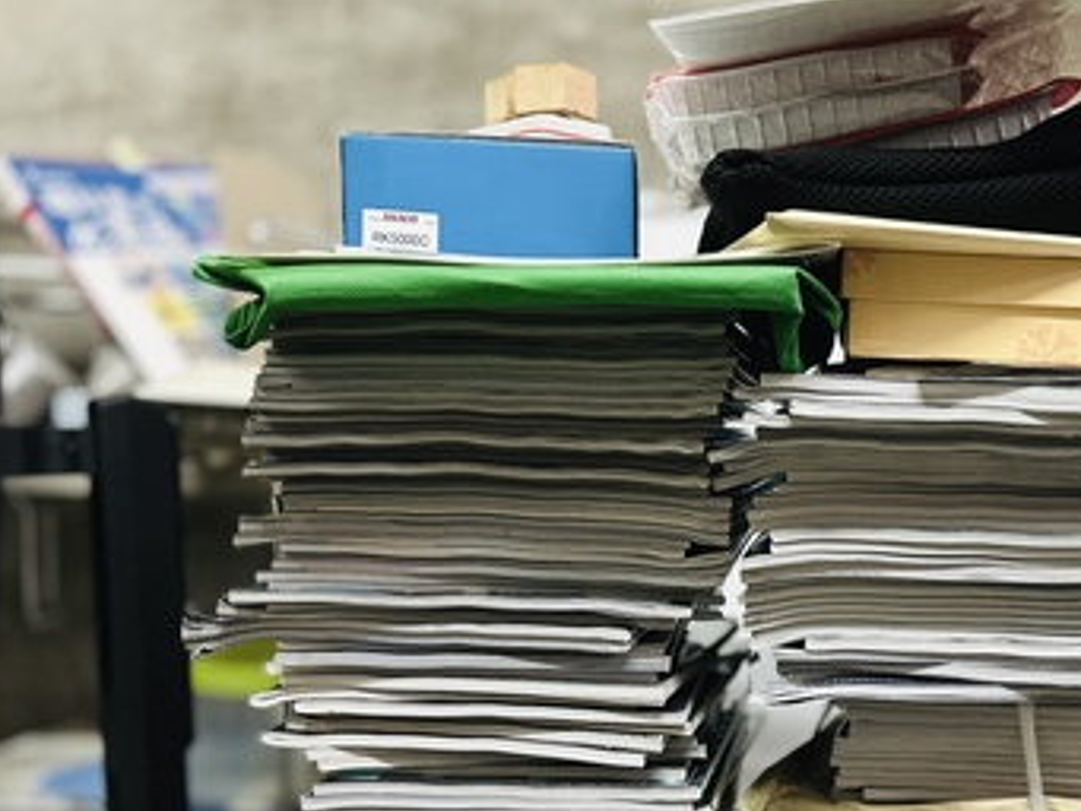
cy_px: 583
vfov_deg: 31.8
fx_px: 1406
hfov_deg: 40.2
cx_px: 875
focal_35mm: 45
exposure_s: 1/60
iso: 400
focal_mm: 6.86
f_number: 1.78
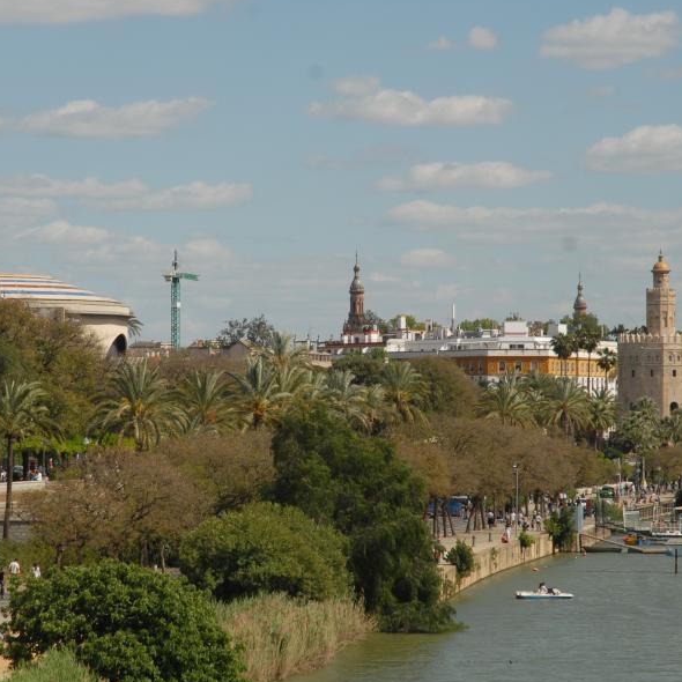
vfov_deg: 10.7
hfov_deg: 10.7
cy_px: 330
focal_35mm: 164
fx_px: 3656
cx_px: 250
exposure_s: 1/250
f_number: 8
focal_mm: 70
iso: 100
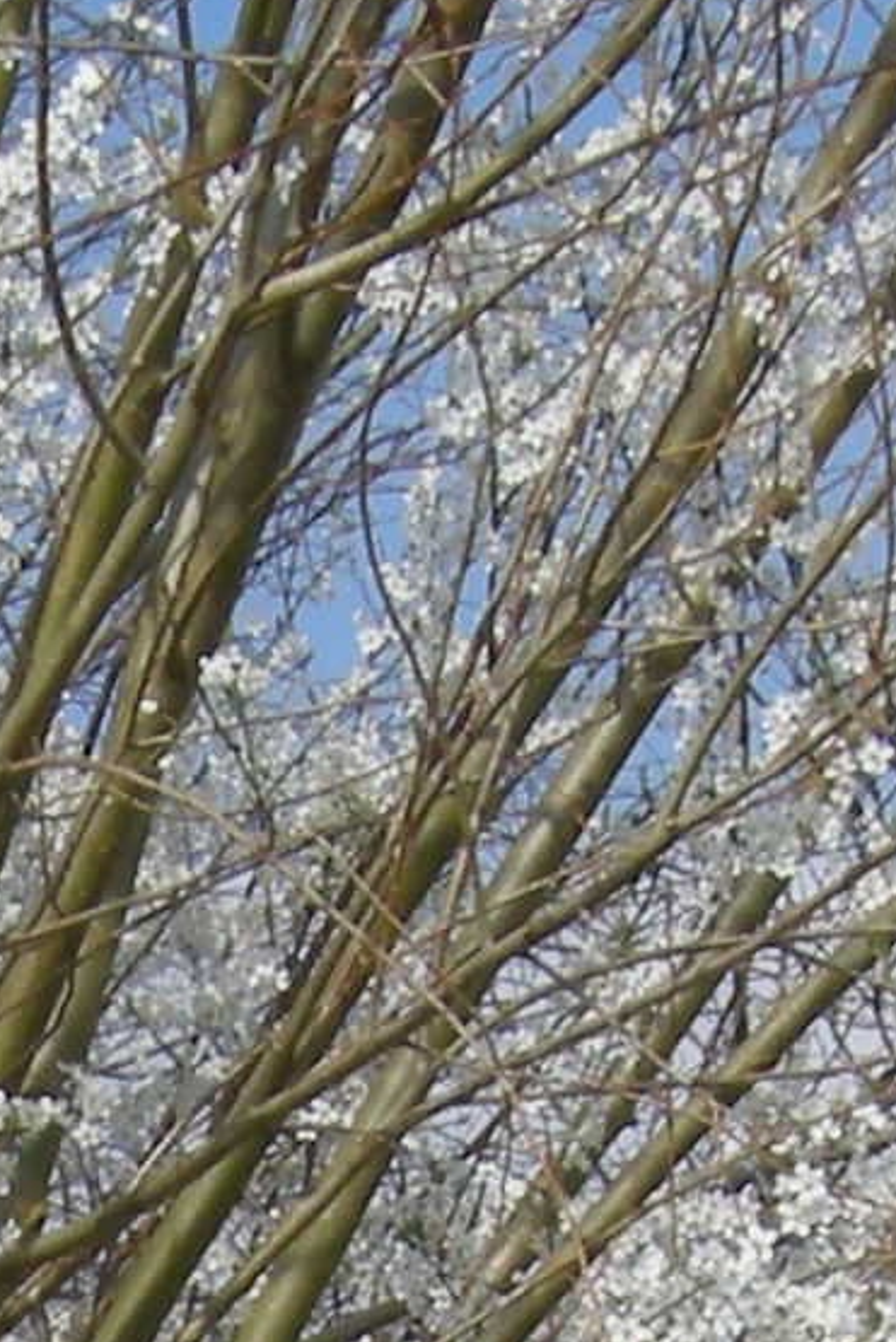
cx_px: -606
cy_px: 3111
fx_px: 9774
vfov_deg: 7.4
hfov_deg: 5.2
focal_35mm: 262
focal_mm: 7.5
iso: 64
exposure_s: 1/246
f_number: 6.1
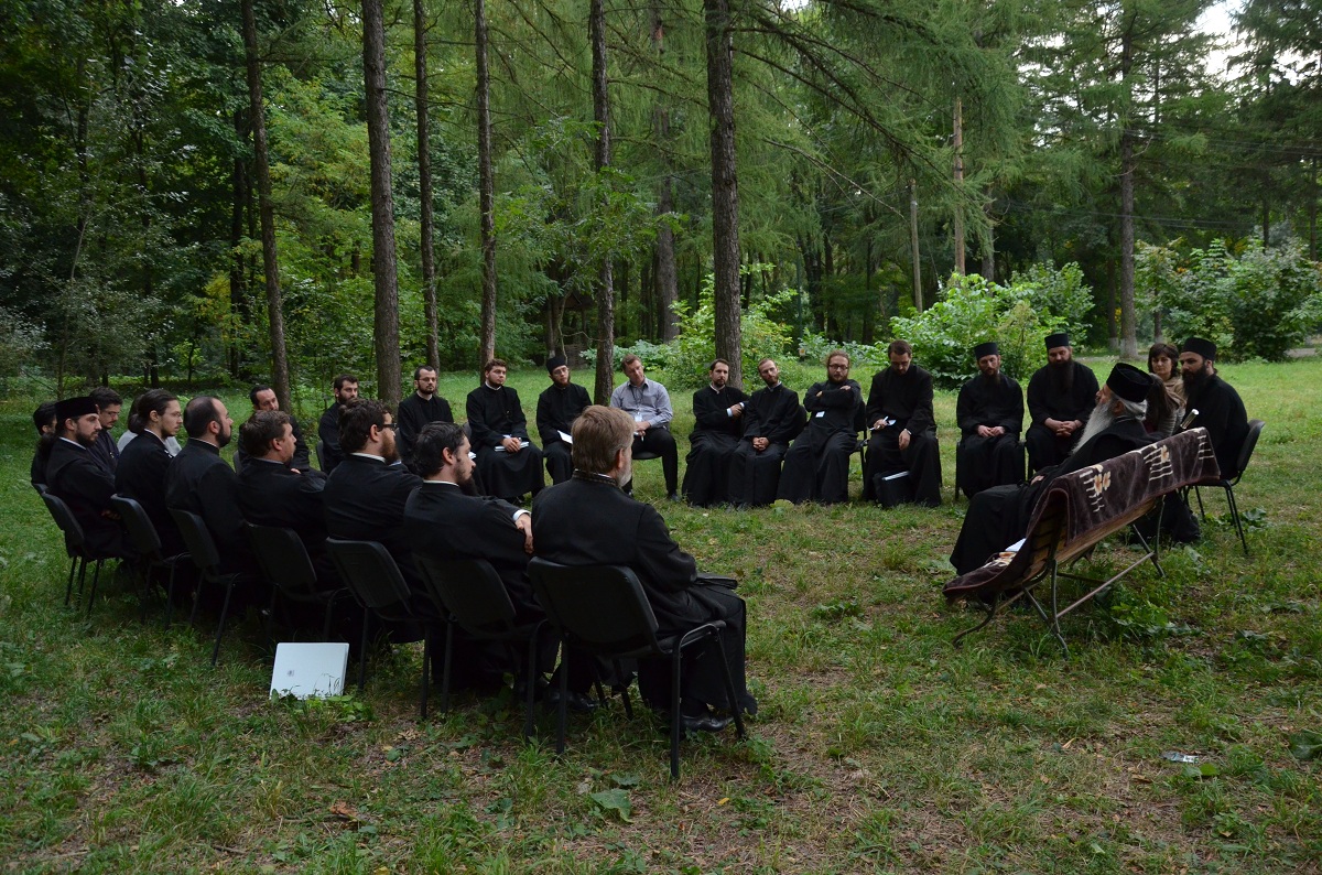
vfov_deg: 41.5
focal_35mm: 32
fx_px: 1154
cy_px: 438
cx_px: 661
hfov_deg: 59.6
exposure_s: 1/100
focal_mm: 21
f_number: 5
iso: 1600
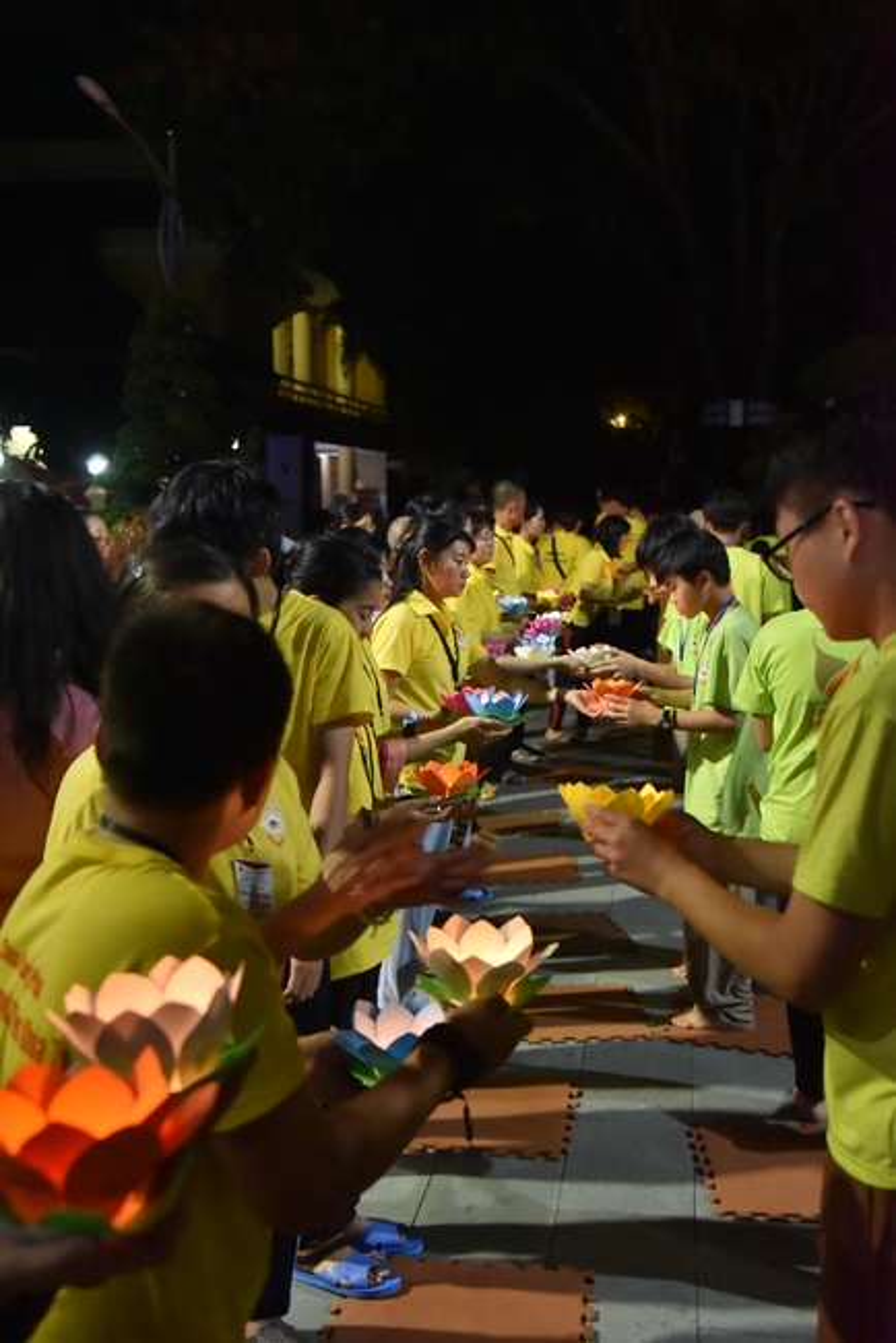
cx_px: 448
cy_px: 672
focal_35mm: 40
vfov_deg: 48.4
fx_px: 1492
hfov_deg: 33.4
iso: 8000
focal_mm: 40
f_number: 5
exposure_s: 1/125
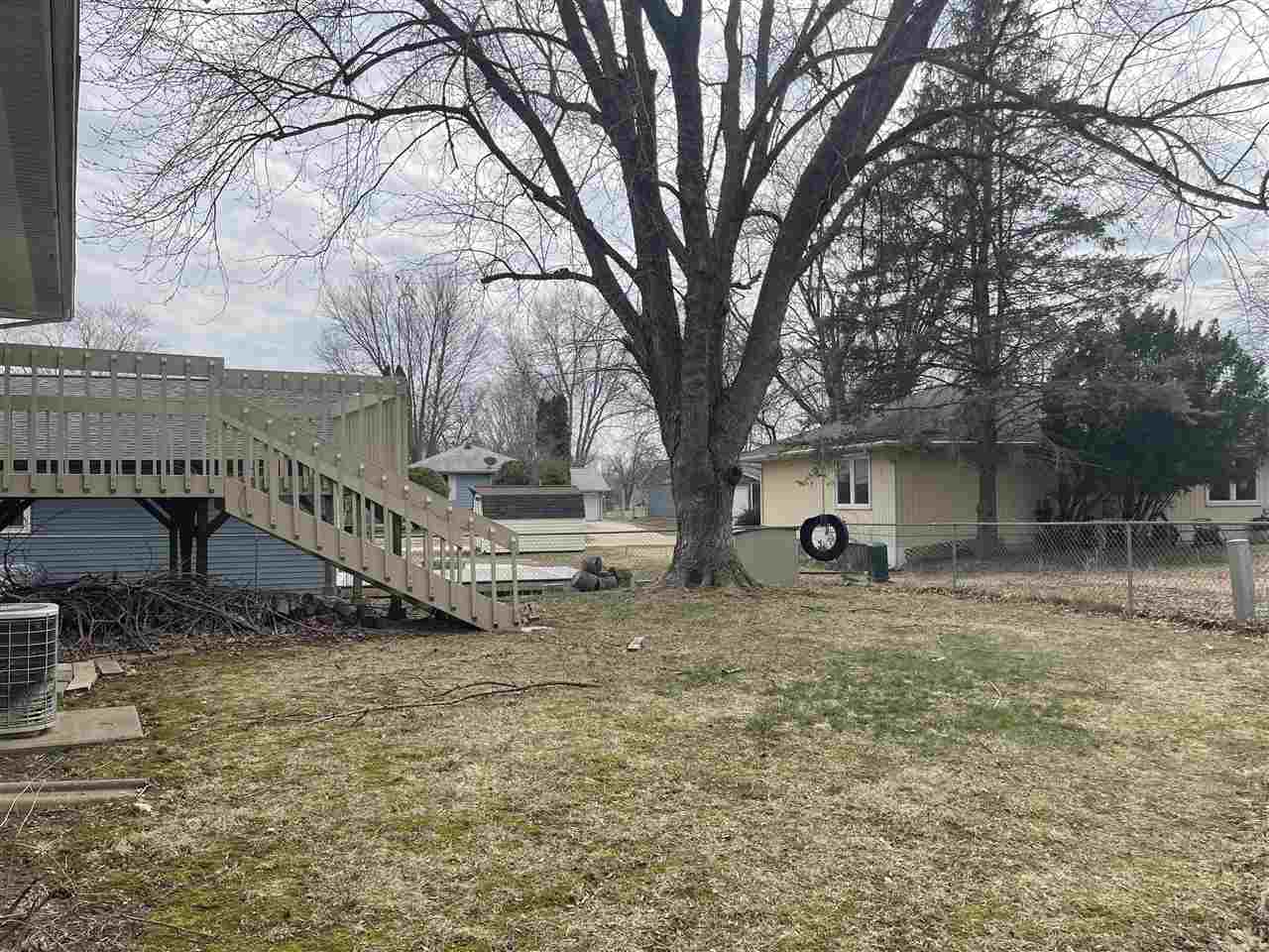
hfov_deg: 67.3
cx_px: 634
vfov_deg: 53.1
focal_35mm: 26
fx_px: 953
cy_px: 476
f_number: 1.6
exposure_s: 1/3344
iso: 32
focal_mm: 5.1
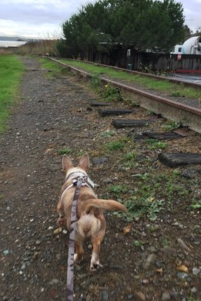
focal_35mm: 41
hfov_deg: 32.5
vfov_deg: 47.4
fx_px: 344
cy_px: 153
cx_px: 83
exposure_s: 1/245
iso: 25
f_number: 2.2
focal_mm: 4.15
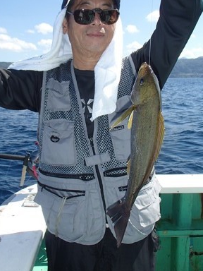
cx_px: 89
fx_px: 274
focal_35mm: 35
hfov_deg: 40.6
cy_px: 116
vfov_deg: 52.4
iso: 100
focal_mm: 5
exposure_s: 1/640
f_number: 3.9
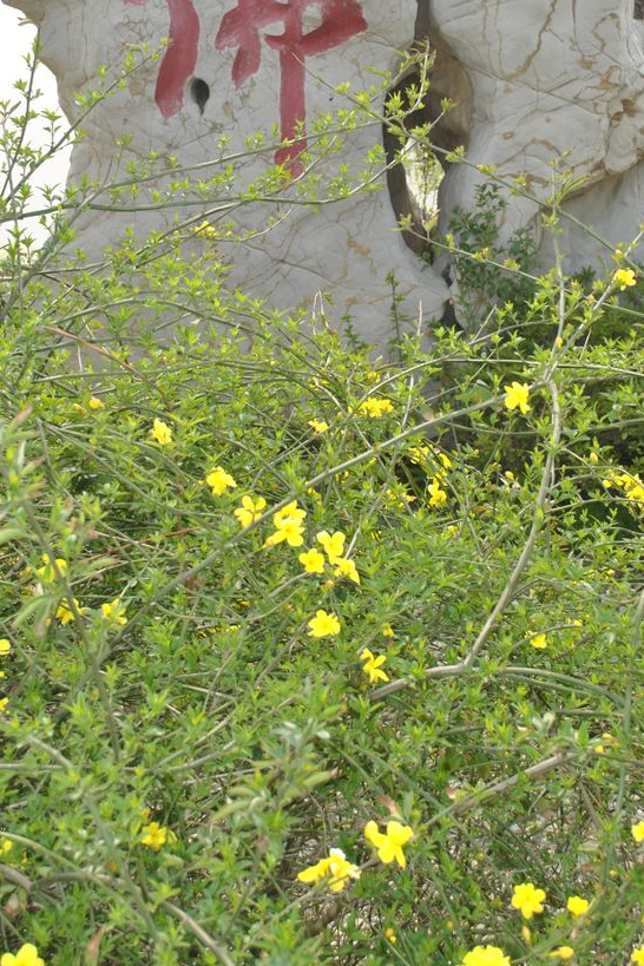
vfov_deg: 32.4
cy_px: 258
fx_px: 1637
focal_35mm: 61
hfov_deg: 22.3
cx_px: 314
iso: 100
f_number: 5.6
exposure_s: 1/200
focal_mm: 26
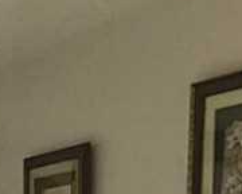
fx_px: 902
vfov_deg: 11.2
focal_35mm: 126
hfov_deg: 13.0
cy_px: 383
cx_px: -257
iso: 50
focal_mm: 4.15
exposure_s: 1/15
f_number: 2.2
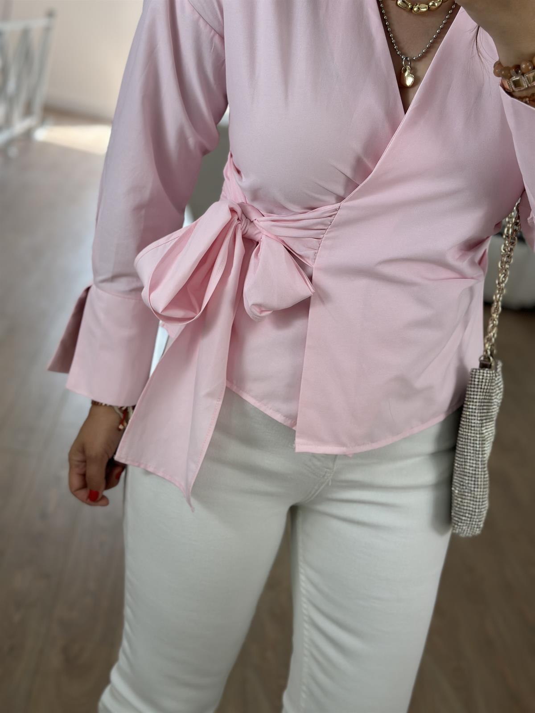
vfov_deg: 39.7
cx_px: 268
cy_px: 356
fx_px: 989
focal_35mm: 48
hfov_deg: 30.3
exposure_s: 1/428
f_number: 1.78
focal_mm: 6.86
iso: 80
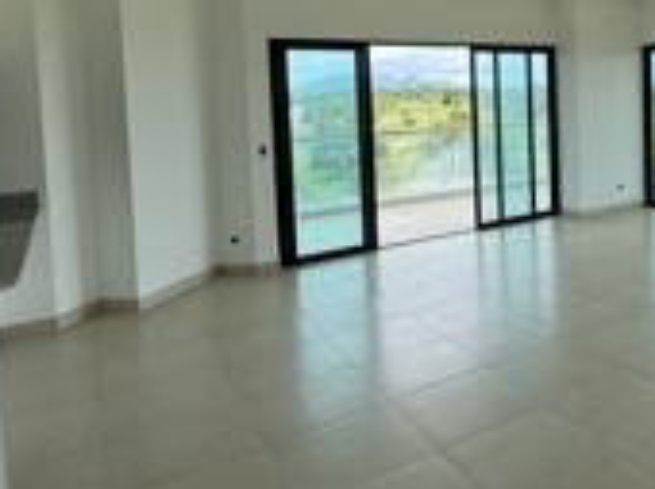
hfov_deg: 48.9
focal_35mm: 33
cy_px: 116
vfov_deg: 41.4
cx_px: 601
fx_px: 624
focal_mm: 2.22
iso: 40
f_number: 2.2
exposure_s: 1/605
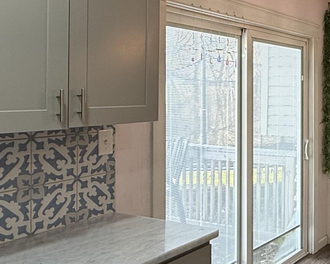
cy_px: 91
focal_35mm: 47
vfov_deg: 31.9
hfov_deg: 34.9
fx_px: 459
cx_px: 347
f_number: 2.2
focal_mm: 2.22
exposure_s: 1/120
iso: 80
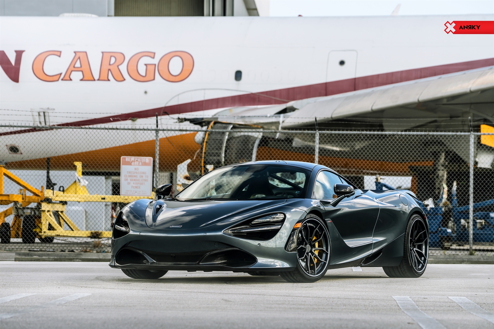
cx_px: 247
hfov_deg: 15.4
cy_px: 164
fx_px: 1825
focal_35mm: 133
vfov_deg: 10.3
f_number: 5.6
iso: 200
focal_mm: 133
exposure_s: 1/160
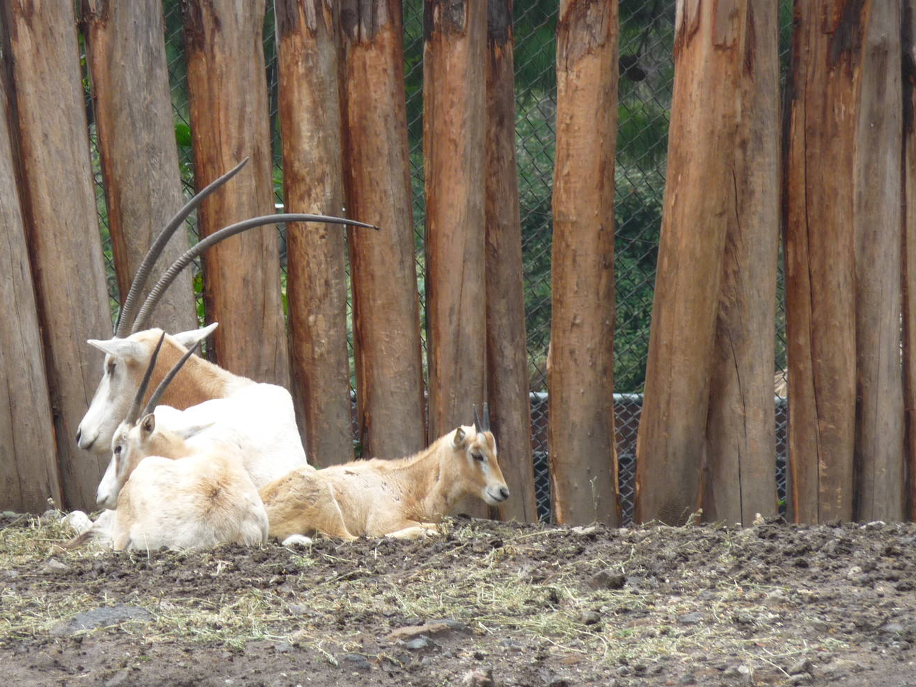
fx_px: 8574
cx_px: 369
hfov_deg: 6.1
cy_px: 322
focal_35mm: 324
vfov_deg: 4.6
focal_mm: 45.4
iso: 100
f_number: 4.9
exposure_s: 1/160
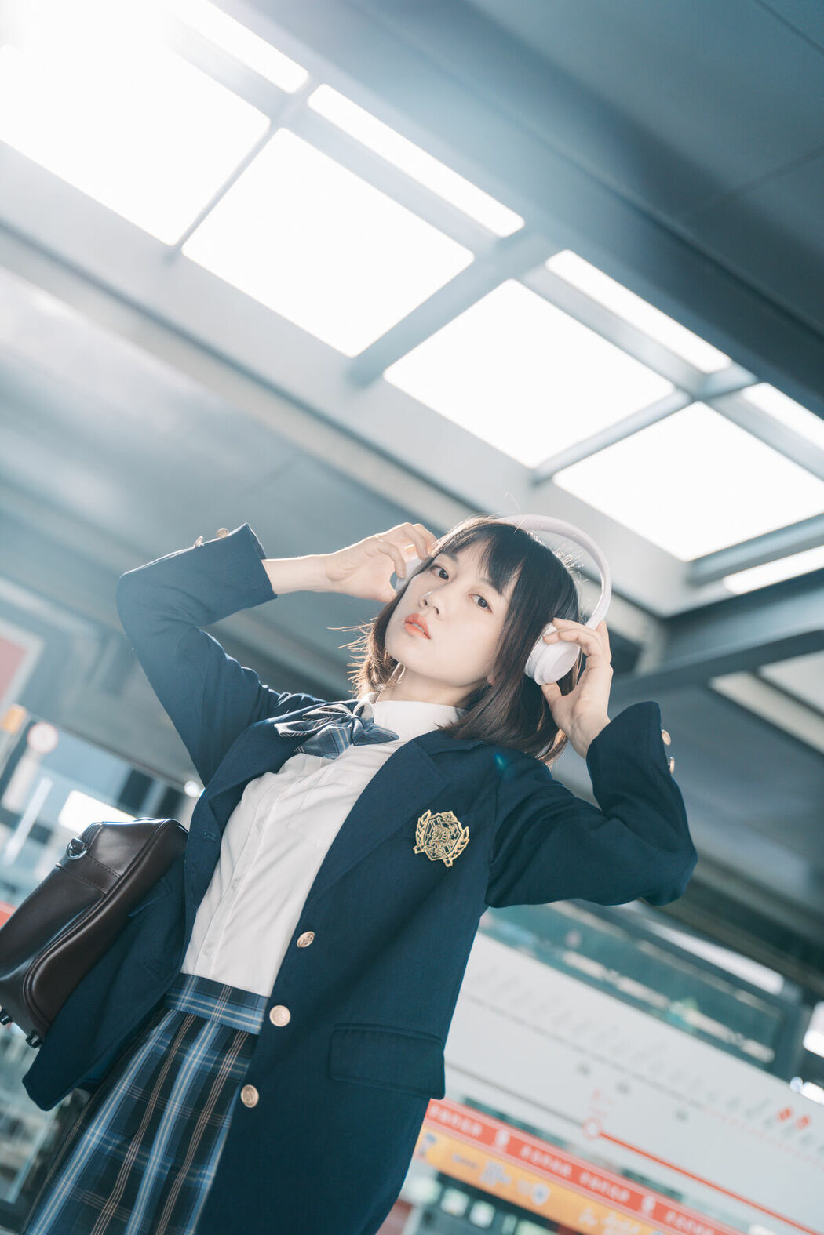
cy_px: 618
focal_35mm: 45
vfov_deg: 43.6
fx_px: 1545
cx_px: 412
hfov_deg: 29.9
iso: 320
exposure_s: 1/400
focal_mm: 45
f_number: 2.8
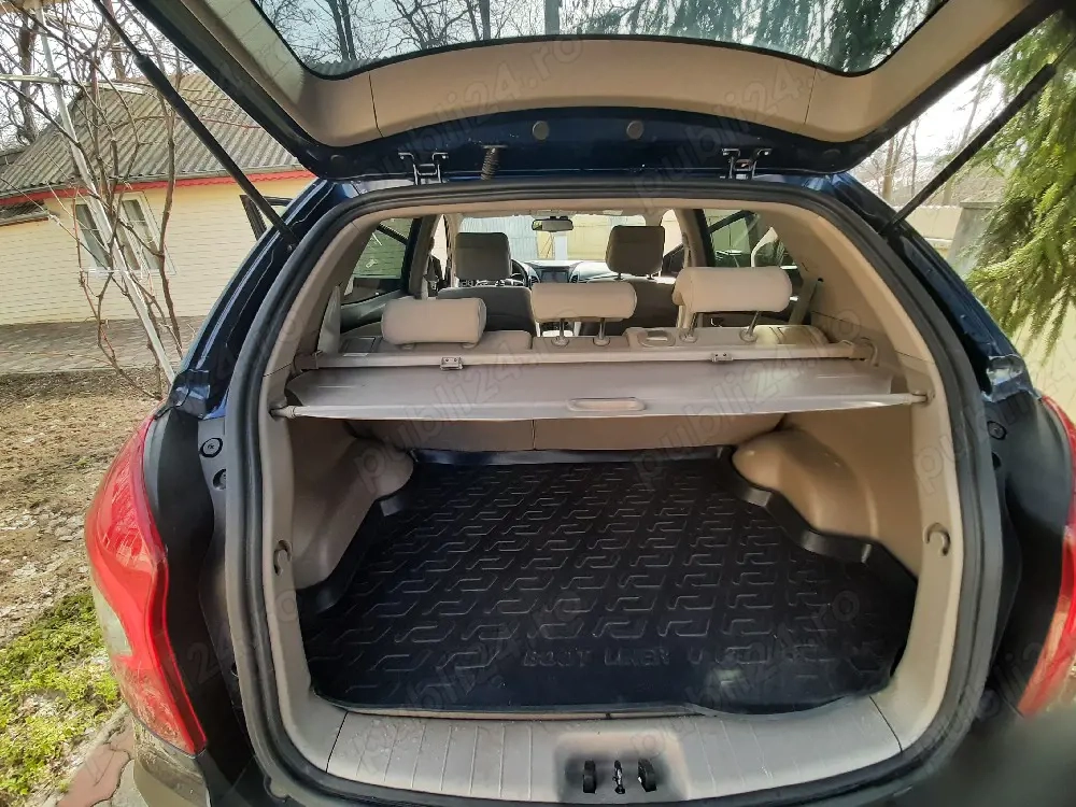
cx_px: 538
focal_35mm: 13
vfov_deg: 89.9
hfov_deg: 106.2
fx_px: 404
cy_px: 404
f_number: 2.2
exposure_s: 1/100
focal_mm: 1.42
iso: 64
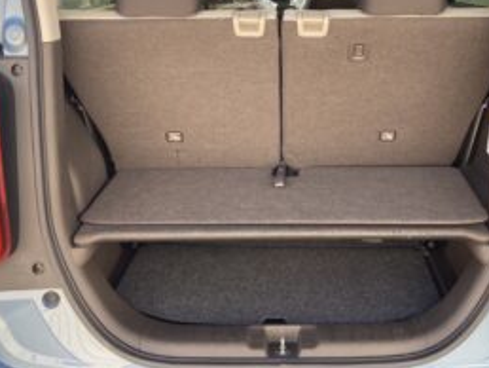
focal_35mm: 38
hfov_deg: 48.7
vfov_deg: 37.5
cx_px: 284
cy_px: 134
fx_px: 537
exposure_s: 1/121
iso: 25
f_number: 1.8
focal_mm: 3.99
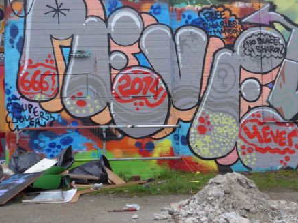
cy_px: 98
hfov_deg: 27.4
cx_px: 155
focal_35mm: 71
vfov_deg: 20.7
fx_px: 611
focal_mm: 12.7
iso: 400
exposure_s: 1/80
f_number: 3.7
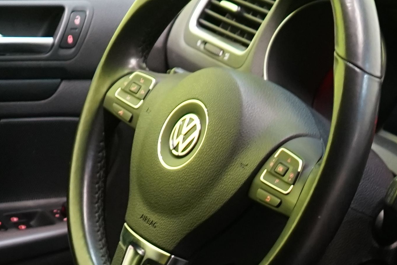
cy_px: 441
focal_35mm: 124
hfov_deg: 16.3
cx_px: 376
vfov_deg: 10.5
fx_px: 1367
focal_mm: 28
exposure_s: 1/30
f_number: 3.5
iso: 1250
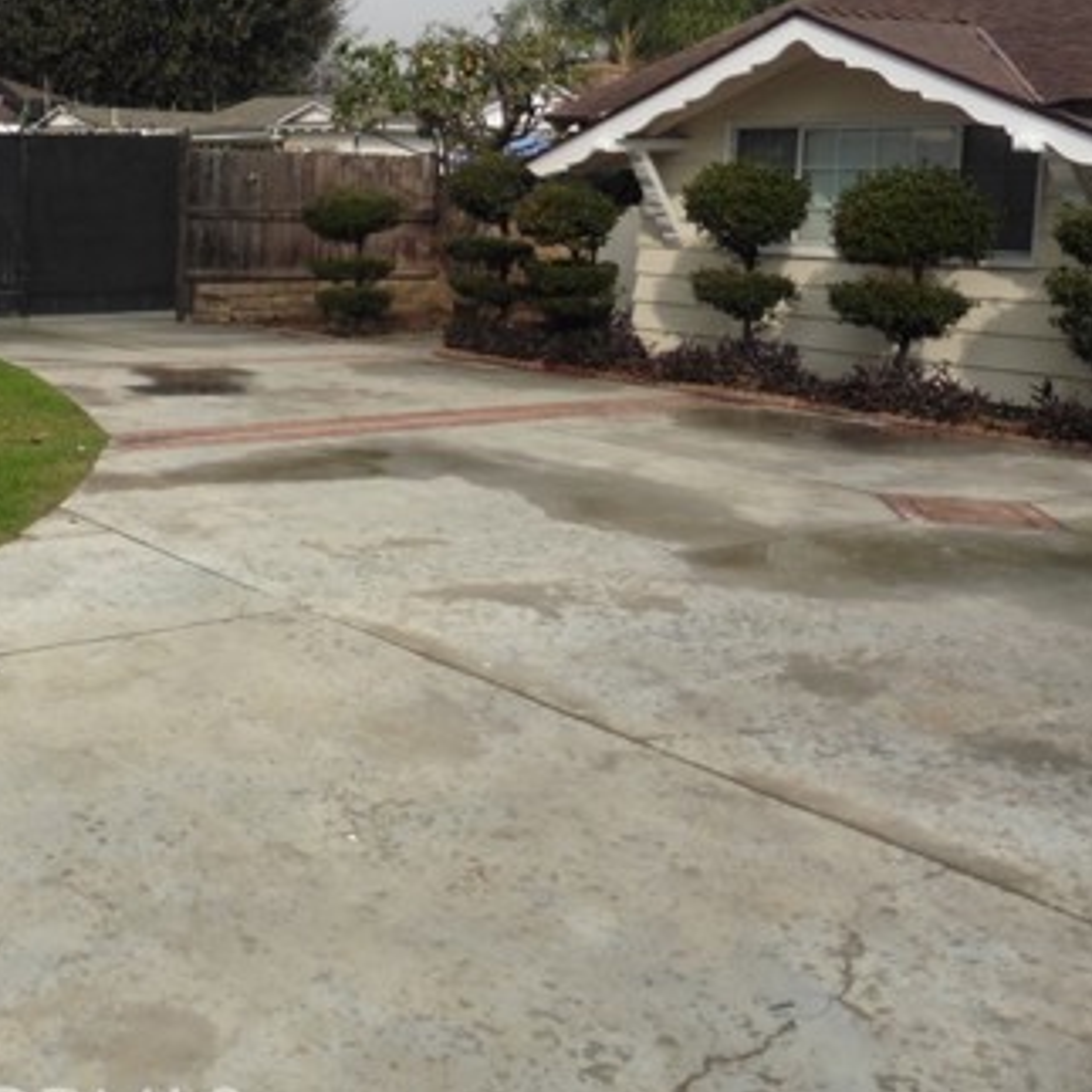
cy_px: 355
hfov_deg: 37.1
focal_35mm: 42
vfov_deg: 39.5
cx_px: 85
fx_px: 1499
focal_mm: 4.3
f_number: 4
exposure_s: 1/500
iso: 100
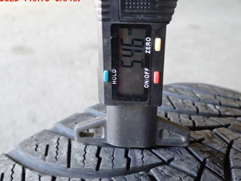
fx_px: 285
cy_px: 96
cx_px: 134
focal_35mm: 41
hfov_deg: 45.7
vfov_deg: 35.1
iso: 200
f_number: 2.5
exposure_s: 1/40
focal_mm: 6.37
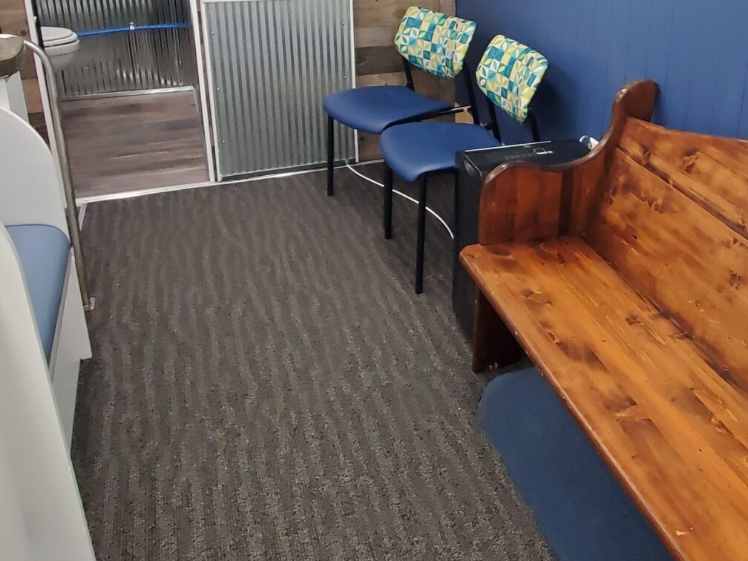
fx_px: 713
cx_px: 570
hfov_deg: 52.7
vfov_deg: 40.7
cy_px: 91
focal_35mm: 33
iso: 250
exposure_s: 1/60.2
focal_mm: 1.8
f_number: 2.2
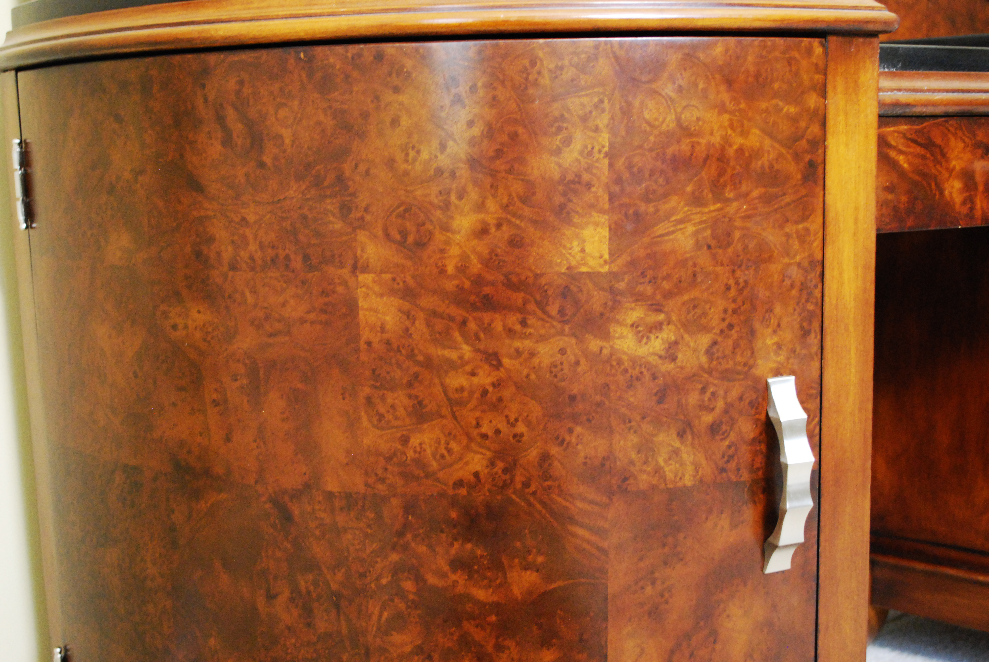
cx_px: 494
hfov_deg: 43.6
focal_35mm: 45
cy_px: 331
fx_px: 1238
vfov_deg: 29.9
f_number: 4.8
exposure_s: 1/10
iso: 1600
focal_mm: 30
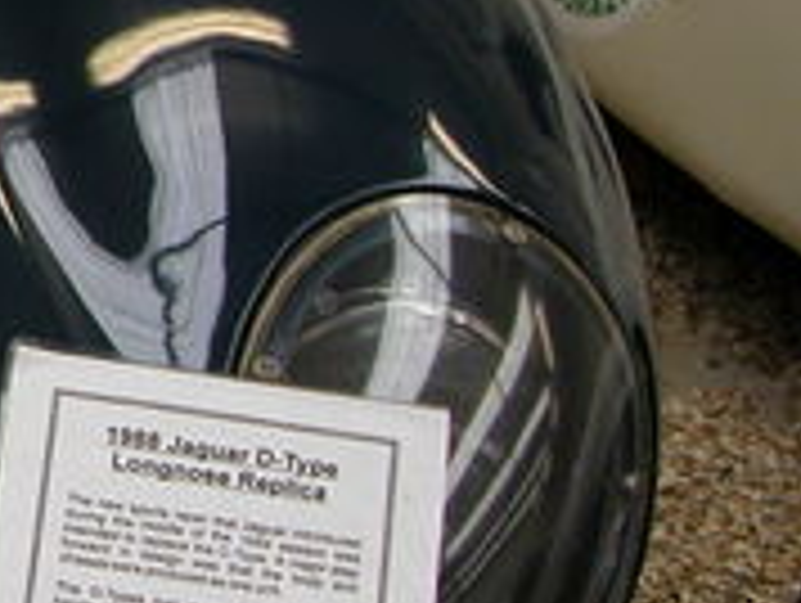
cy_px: 9
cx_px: -850
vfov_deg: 9.4
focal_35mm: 157
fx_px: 3638
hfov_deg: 11.3
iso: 100
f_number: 2.8
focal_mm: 8.9
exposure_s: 1/48.7
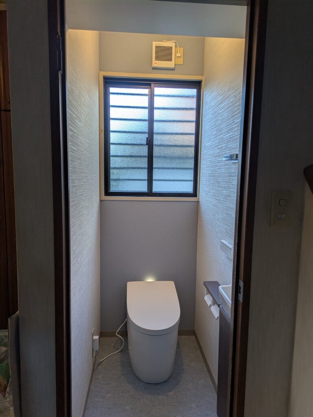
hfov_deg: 54.9
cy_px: 208
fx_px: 301
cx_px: 156
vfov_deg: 69.4
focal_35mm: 25
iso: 52
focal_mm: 5.43
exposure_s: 1/120
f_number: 1.89
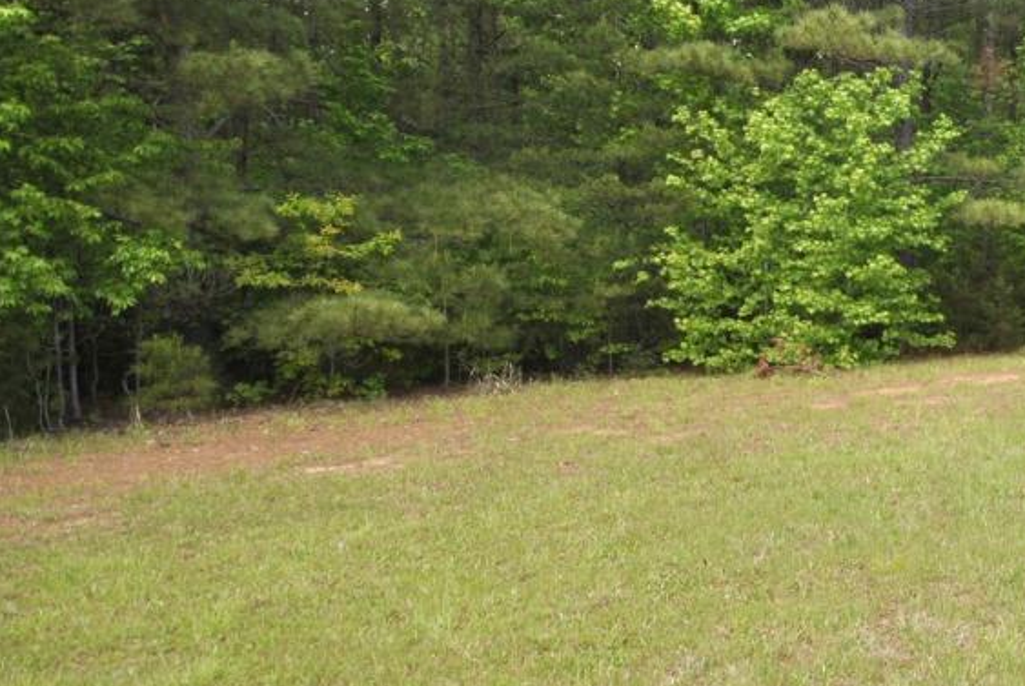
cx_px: 1187
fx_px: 1140
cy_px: 289
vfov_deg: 33.4
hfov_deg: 38.1
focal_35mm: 40
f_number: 6.3
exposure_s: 1/160
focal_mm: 10
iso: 100
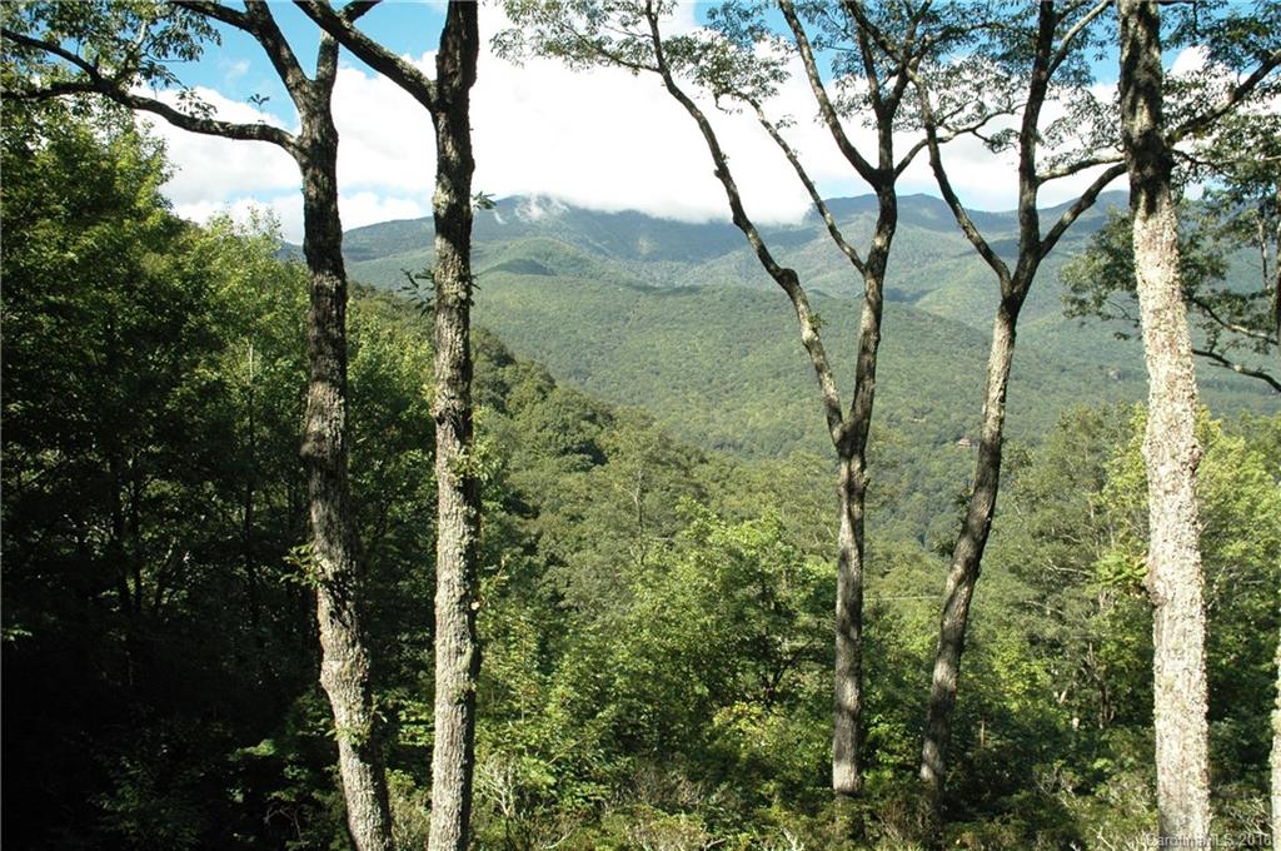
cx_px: 640
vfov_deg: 47.8
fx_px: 960
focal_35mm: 27
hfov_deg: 67.4
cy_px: 426
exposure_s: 1/320
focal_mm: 18
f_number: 9
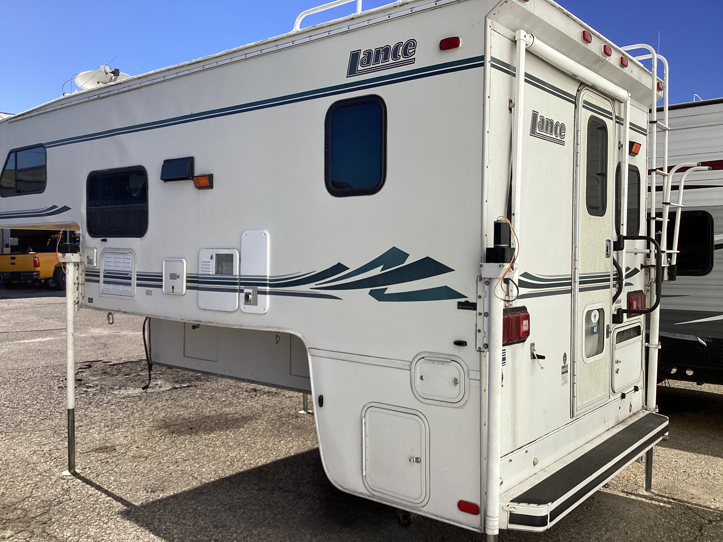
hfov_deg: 58.4
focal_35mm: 31
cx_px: 362
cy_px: 271
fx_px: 647
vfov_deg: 45.4
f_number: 2.4
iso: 25
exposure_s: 1/1733
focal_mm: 3.3
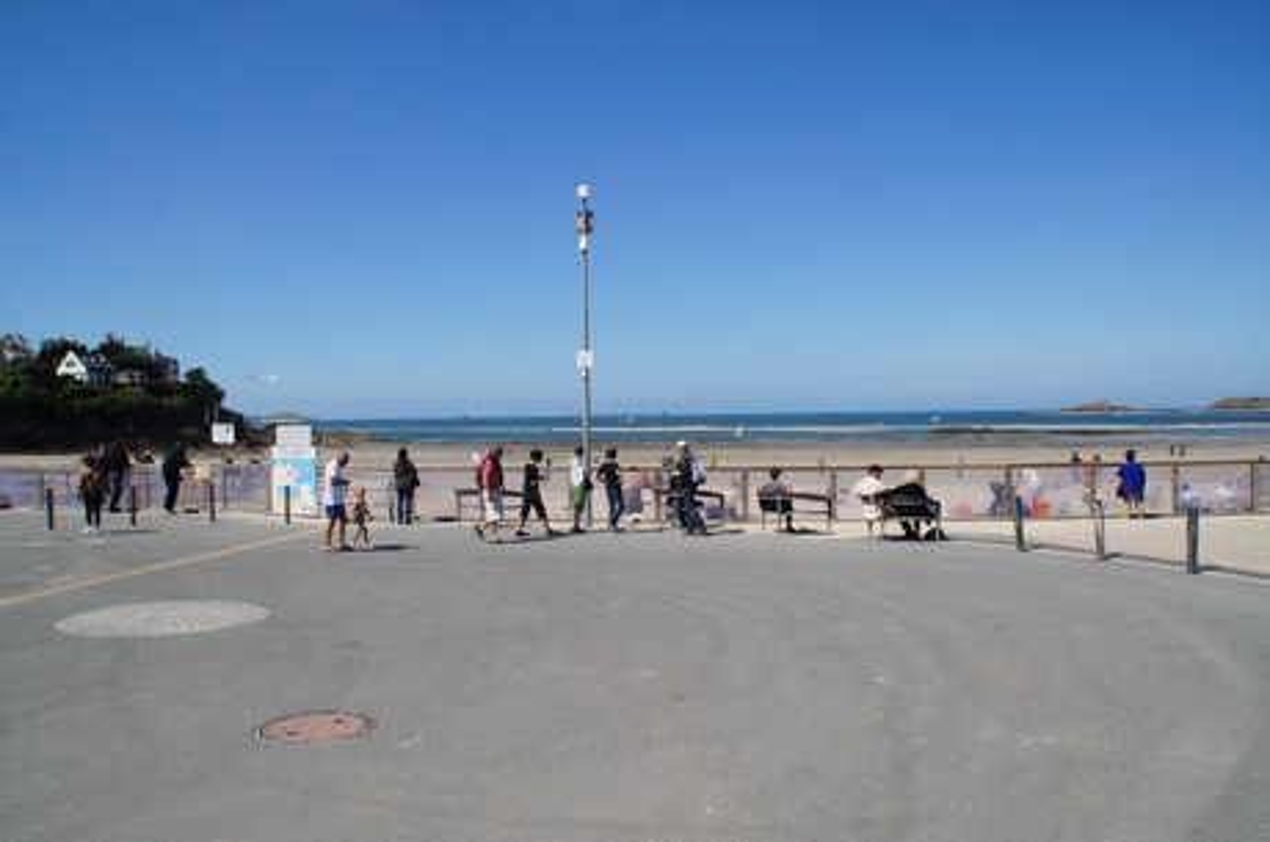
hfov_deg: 67.5
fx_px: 951
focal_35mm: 27
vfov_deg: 47.8
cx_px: 635
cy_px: 421
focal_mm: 18
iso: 100
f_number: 11
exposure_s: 1/200
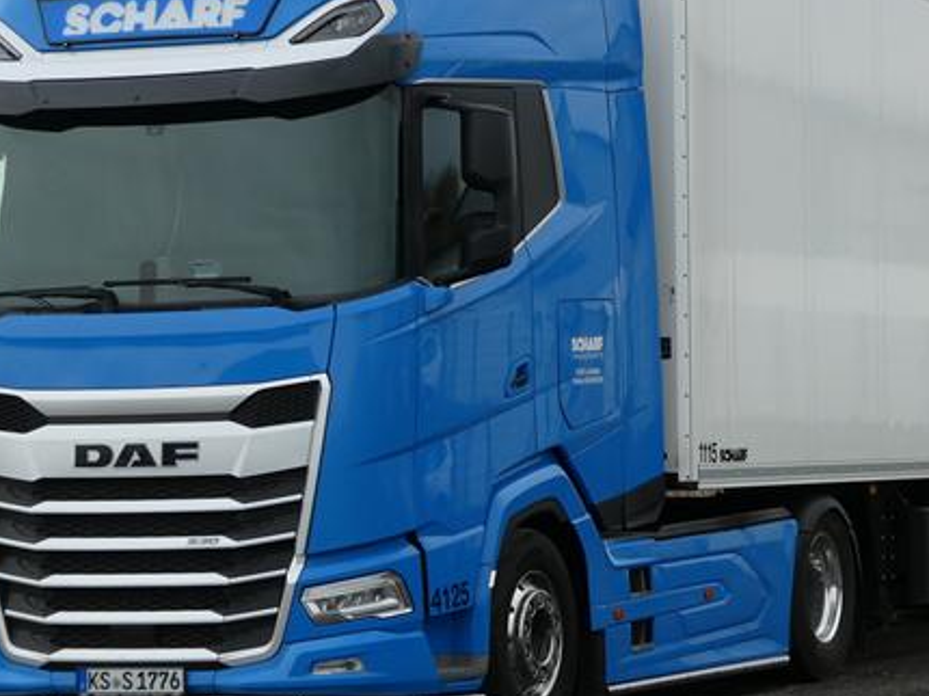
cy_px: 216
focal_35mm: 147
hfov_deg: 13.4
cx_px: 568
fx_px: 3943
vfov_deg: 10.1
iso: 80
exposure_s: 1/160
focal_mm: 14.1
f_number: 4.7
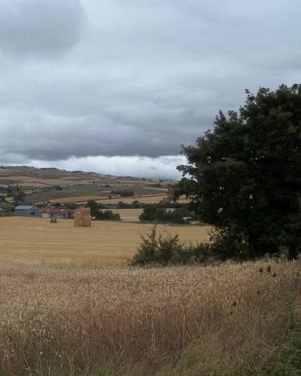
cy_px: 208
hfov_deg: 30.4
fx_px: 535
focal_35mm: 48
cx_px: 43
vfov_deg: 38.7
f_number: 8
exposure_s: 1/250
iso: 64
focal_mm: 5.9
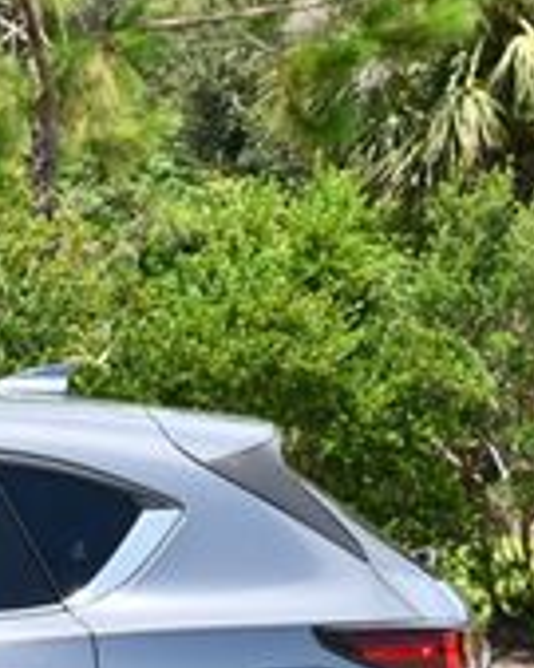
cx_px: -550
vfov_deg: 10.4
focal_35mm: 185
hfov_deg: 8.0
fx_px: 3658
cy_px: 545
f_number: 8
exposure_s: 1/250
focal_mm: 26
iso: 160
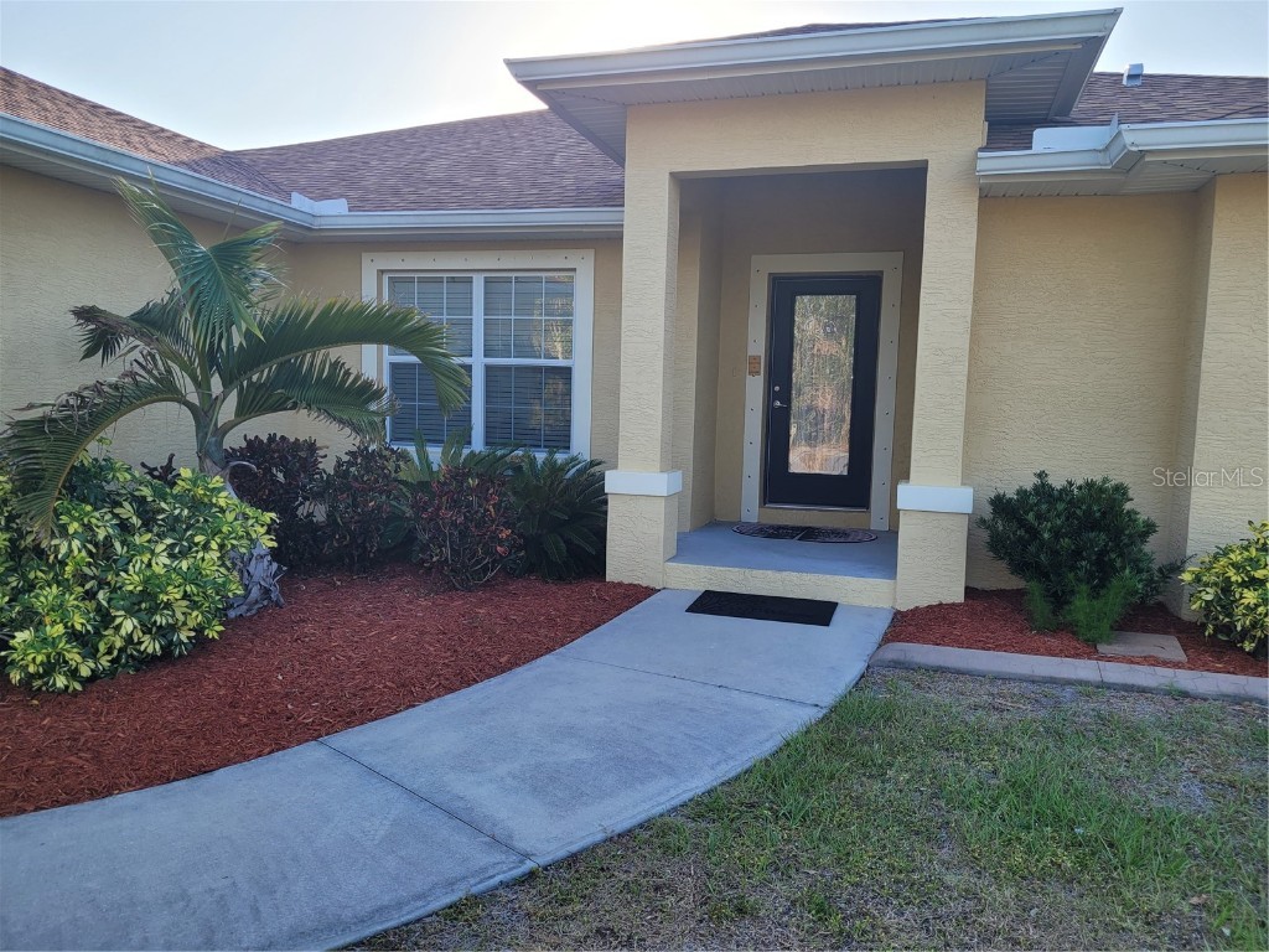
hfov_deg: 67.3
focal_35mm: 26
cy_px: 476
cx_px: 634
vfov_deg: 53.1
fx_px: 953
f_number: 1.8
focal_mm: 5.4
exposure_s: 1/604
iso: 40
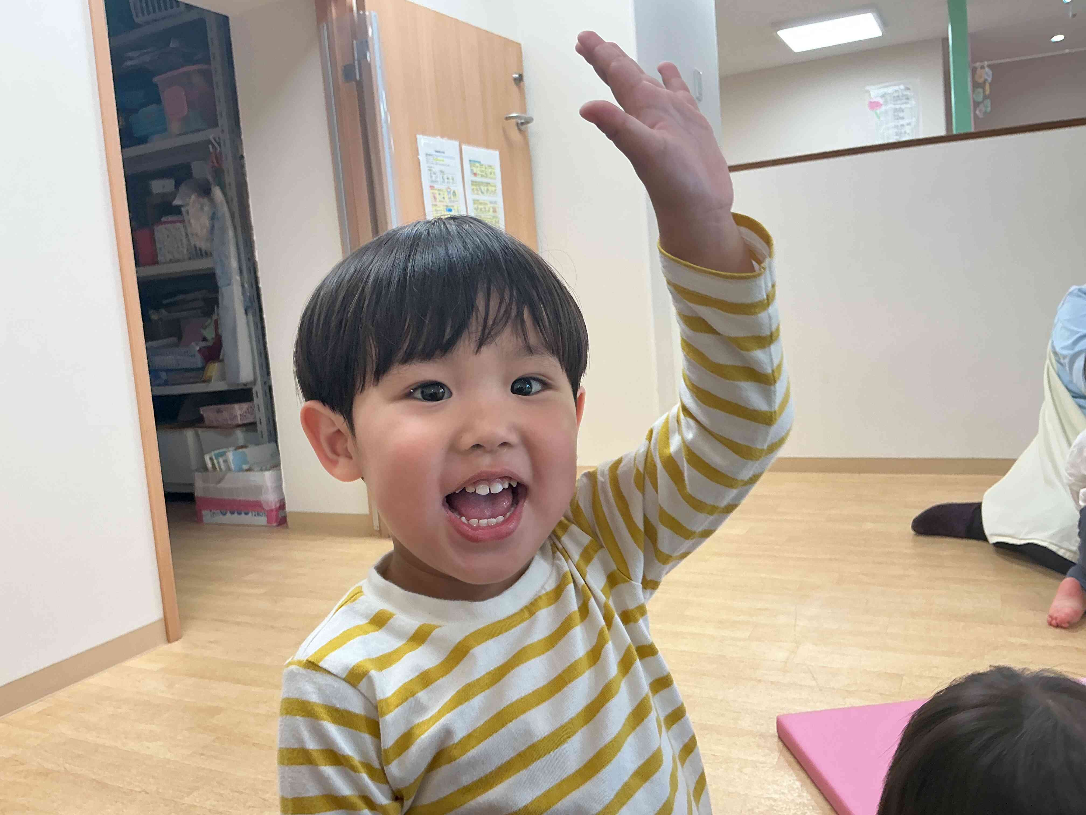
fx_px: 910
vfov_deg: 48.2
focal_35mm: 29
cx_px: 543
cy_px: 408
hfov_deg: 61.7
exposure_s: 1/120
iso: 40
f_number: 1.8
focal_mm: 3
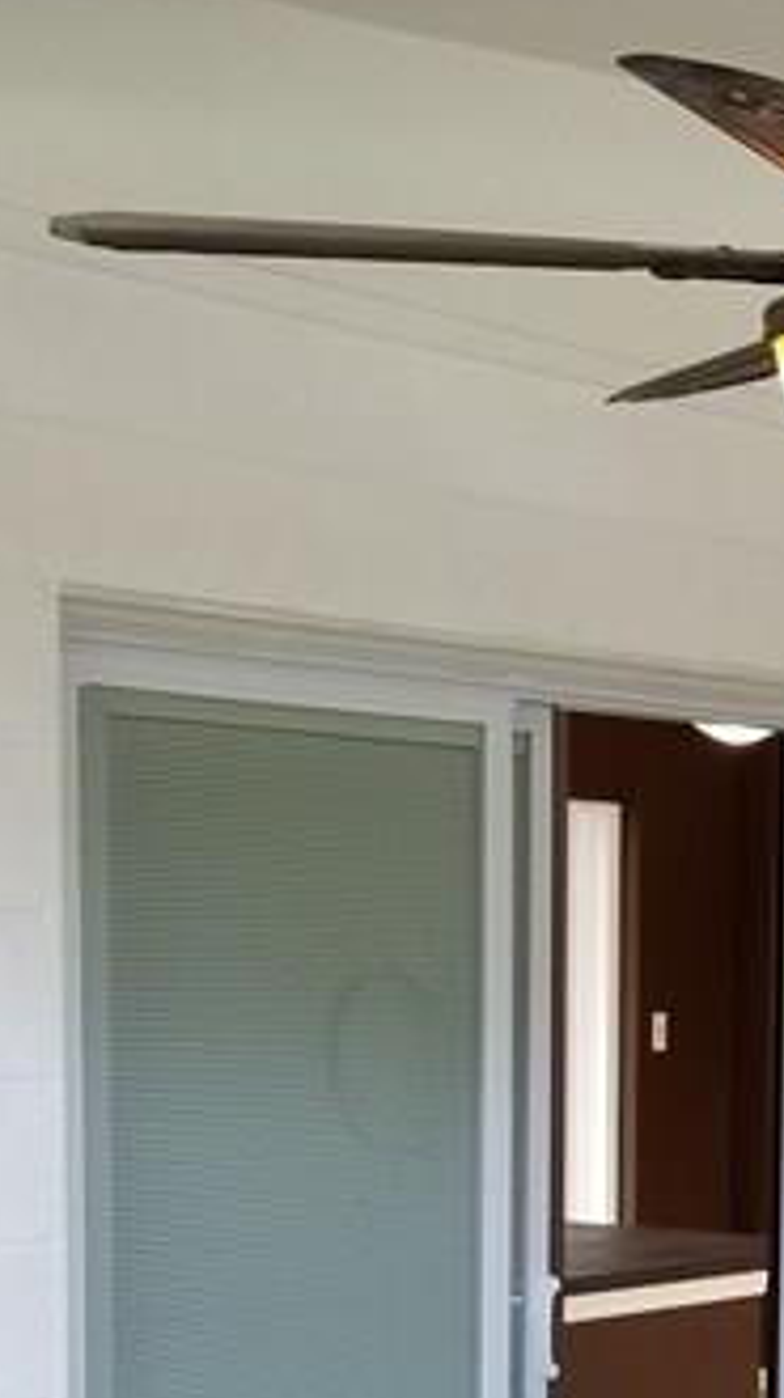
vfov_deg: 23.3
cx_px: 1254
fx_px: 3261
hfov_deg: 12.8
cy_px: 1364
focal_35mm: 88
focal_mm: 4.25
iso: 125
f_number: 1.7
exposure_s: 1/50
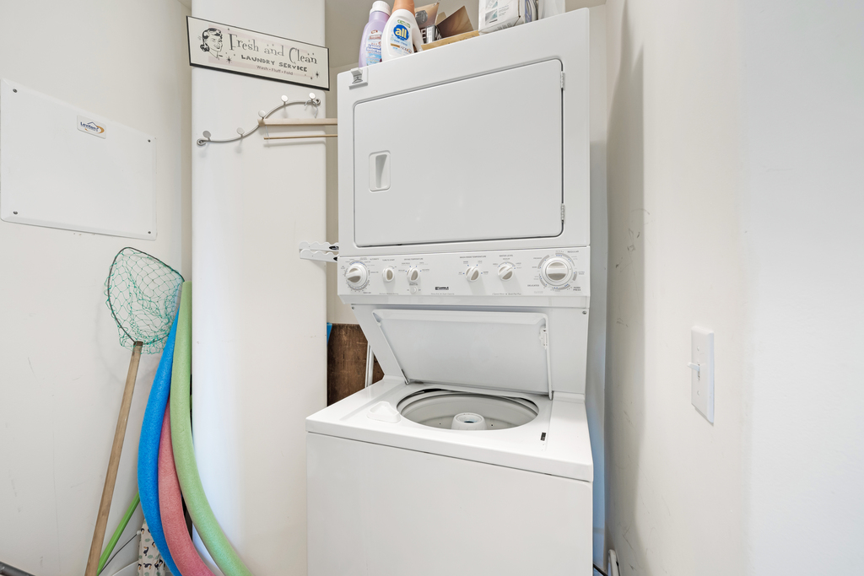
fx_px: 336
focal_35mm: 14
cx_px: 432
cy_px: 288
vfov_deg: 81.2
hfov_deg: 104.2
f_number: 8
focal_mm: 14
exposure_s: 1/5
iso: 320
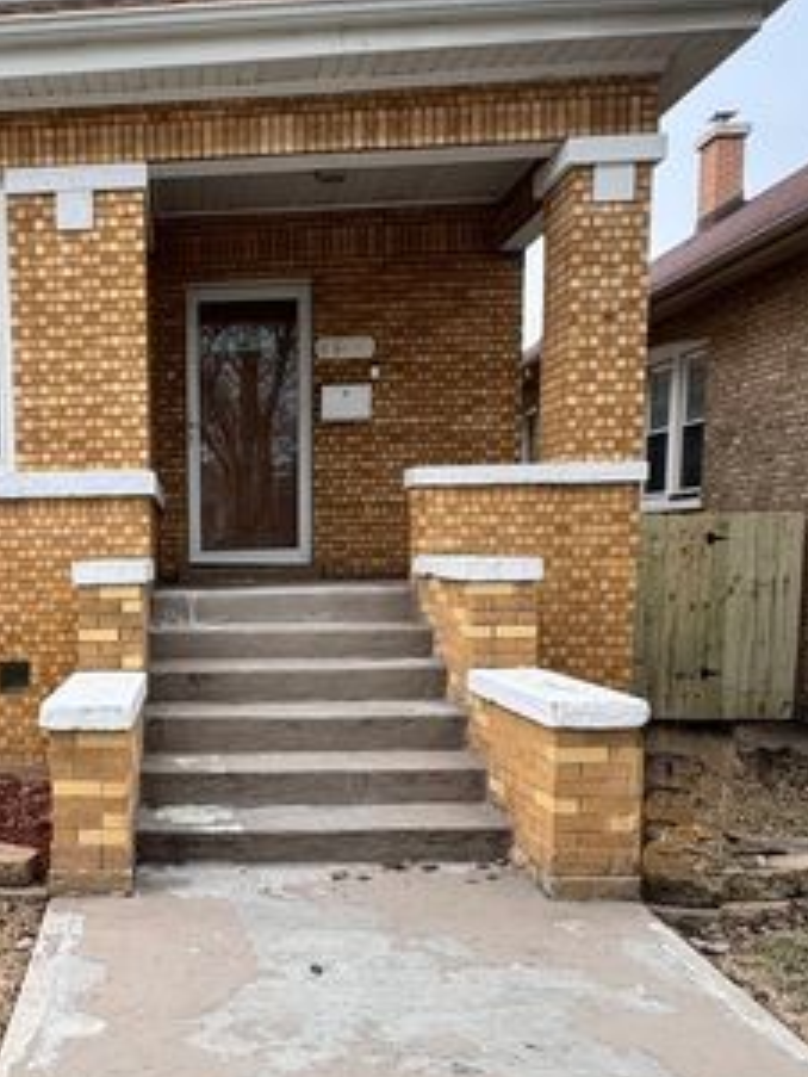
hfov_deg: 42.6
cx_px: 122
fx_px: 964
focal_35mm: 31
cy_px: 660
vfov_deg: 57.7
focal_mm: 2.22
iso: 50
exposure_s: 1/99
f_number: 2.2
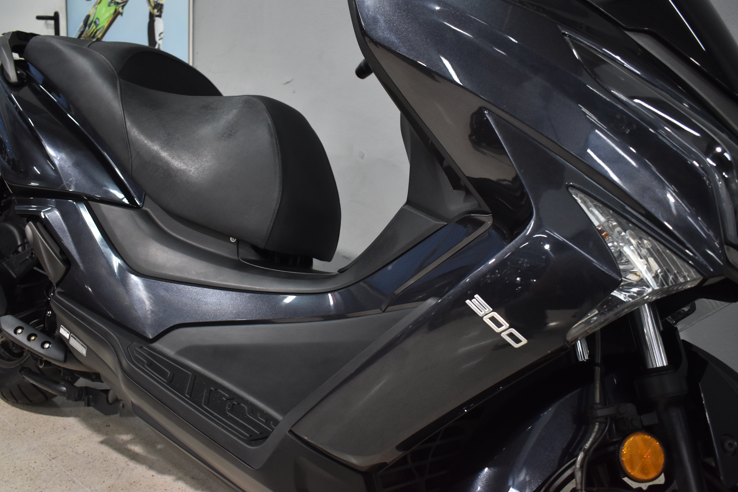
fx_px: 656
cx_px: 357
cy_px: 242
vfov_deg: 41.1
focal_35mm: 32
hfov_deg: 58.7
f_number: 3.8
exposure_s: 1/60
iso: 800
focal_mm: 20
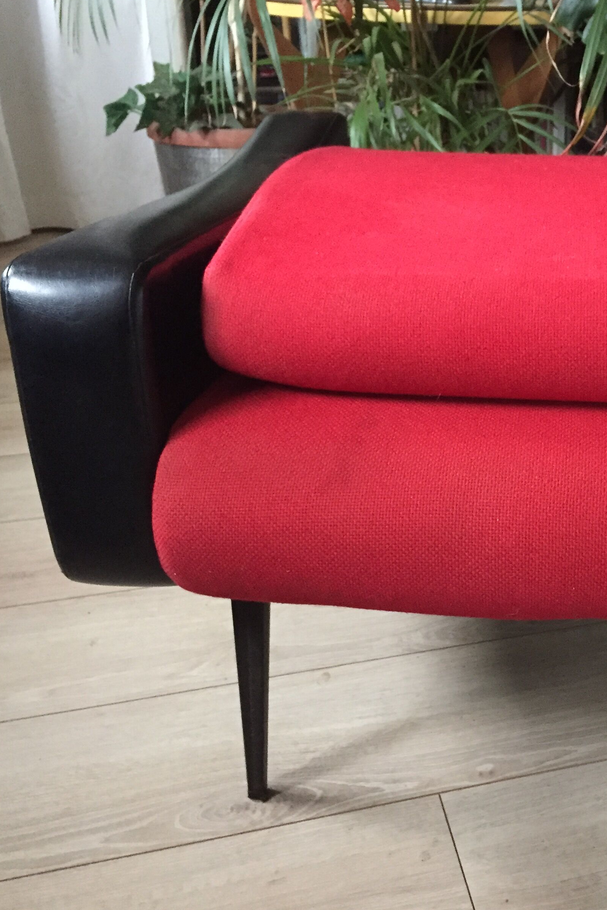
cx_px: 519
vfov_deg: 47.4
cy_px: 447
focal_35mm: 41
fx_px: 1037
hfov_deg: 31.4
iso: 320
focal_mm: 4.15
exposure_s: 1/17
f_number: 2.2
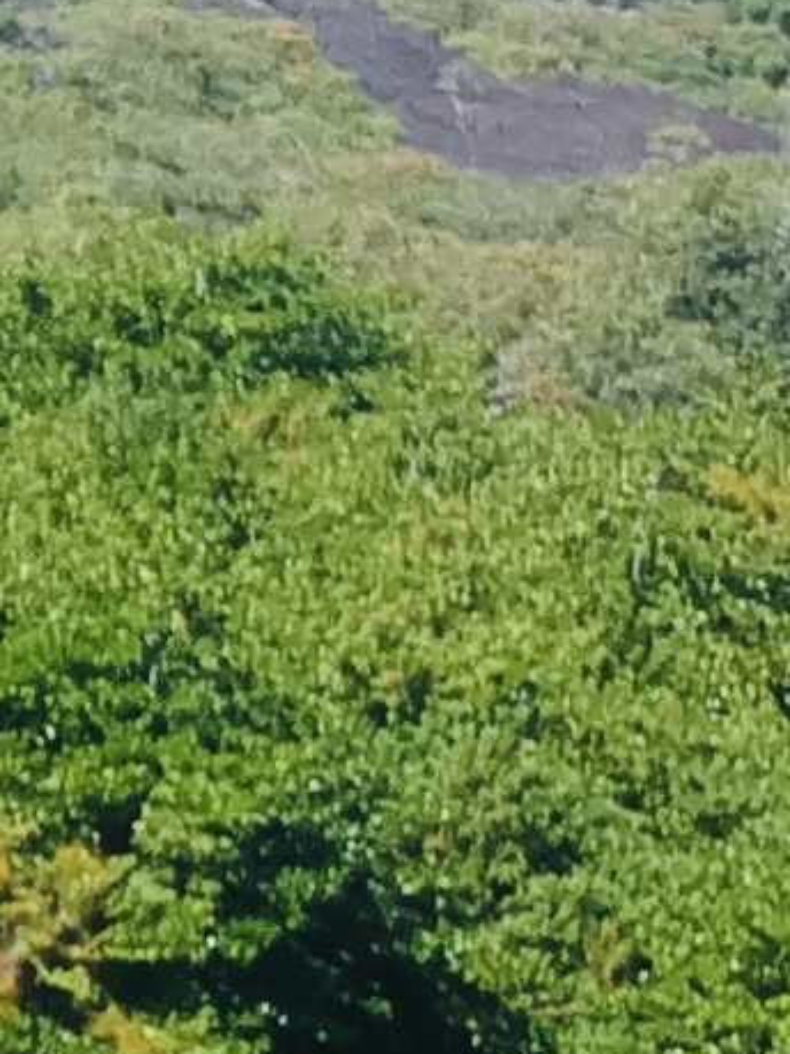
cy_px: -87
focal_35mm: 216
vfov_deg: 9.1
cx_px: -2297
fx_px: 6576
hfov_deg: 5.9
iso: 100
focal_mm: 4.49
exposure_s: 1/800
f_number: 2.6
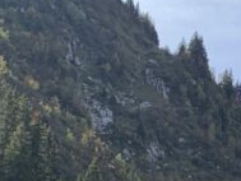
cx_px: 286
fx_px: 982
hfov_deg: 13.6
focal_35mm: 141
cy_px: 310
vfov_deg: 10.0
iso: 25
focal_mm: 4.25
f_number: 1.8
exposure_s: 1/1235
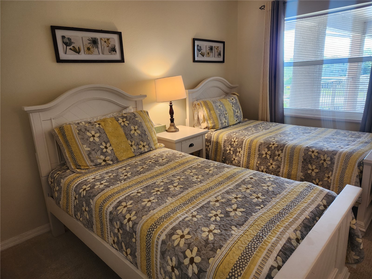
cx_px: 186
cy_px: 140
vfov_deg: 58.9
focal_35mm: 23
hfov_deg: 73.9
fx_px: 247
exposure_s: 1/120
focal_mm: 5.4
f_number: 1.8
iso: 200
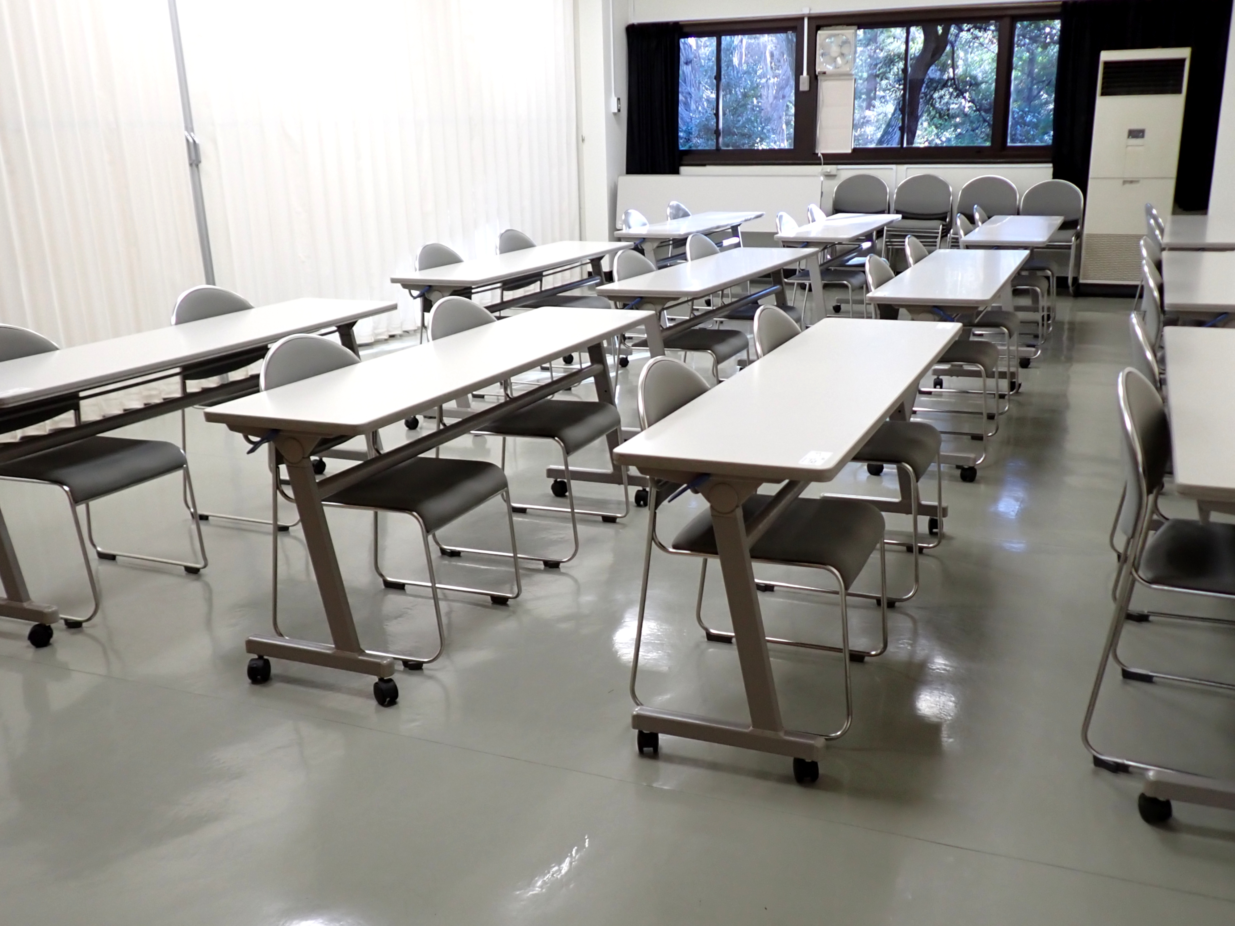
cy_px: 463
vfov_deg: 49.7
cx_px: 618
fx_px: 999
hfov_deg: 63.4
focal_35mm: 28
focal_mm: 5.05
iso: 200
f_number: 2.2
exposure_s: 1/100
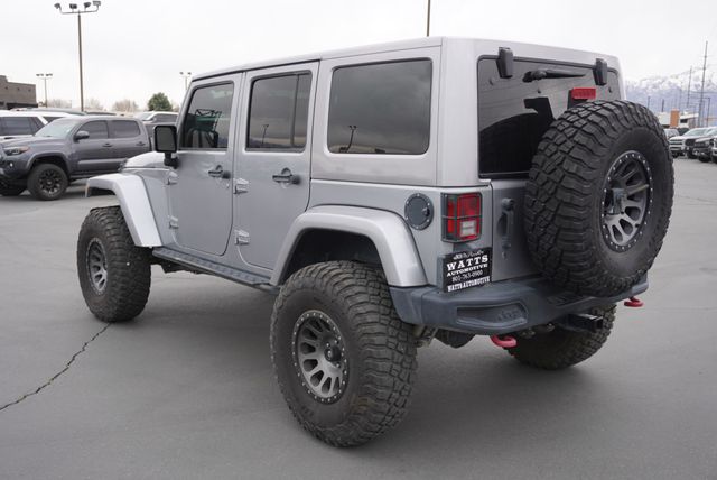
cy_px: 240
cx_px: 358
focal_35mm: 34
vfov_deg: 38.4
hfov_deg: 55.1
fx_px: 688
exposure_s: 1/80
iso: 100
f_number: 5
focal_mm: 23
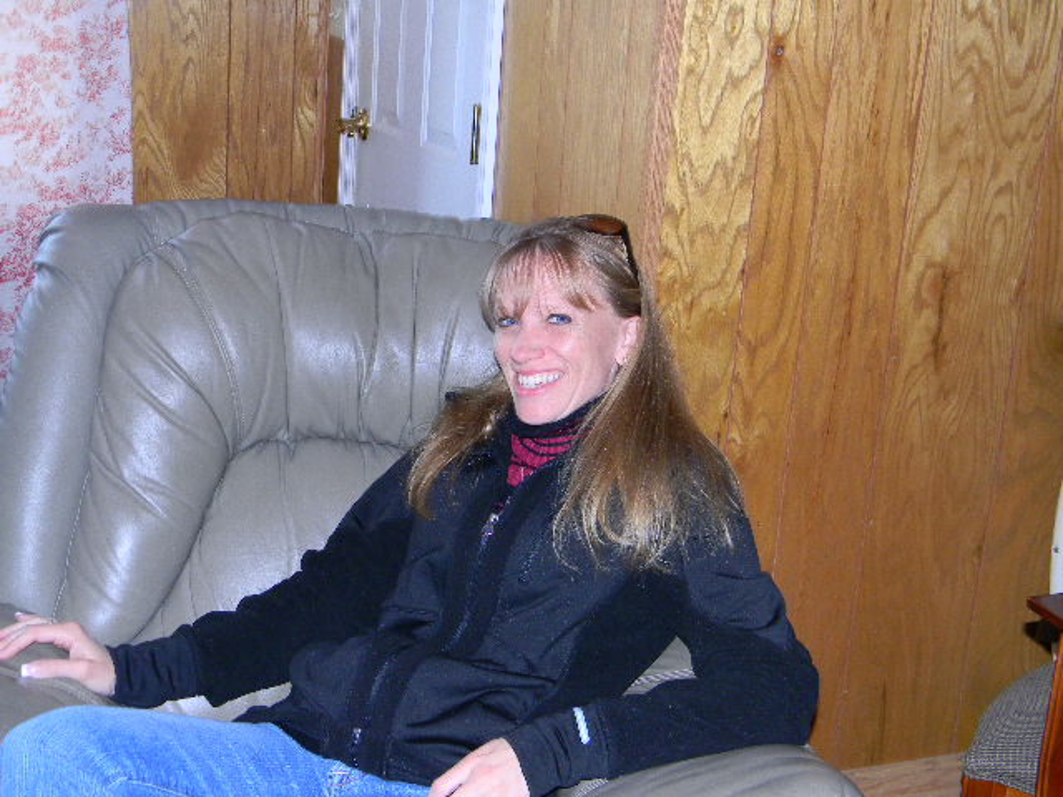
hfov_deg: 40.4
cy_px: 398
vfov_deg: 30.9
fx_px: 1443
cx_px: 532
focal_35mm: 47
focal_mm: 8.6
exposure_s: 1/30
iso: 257
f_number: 3.9
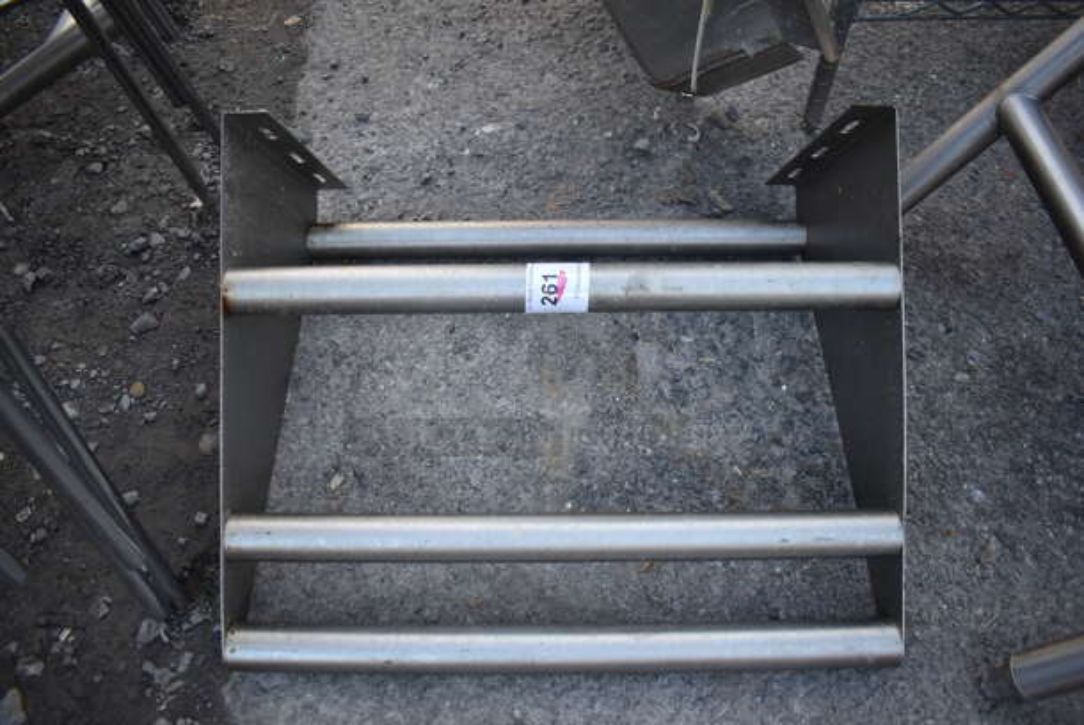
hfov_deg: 67.3
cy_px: 362
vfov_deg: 48.0
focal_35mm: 27
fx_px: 814
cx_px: 542
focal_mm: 18
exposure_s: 1/250
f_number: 3.5
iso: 560
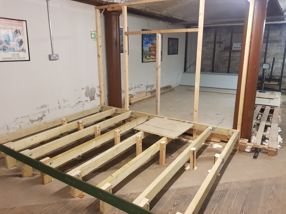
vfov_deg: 53.1
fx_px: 215
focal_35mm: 26
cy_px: 107
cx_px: 143
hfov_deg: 67.3
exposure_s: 1/25
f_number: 1.7
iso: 250
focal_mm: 4.2
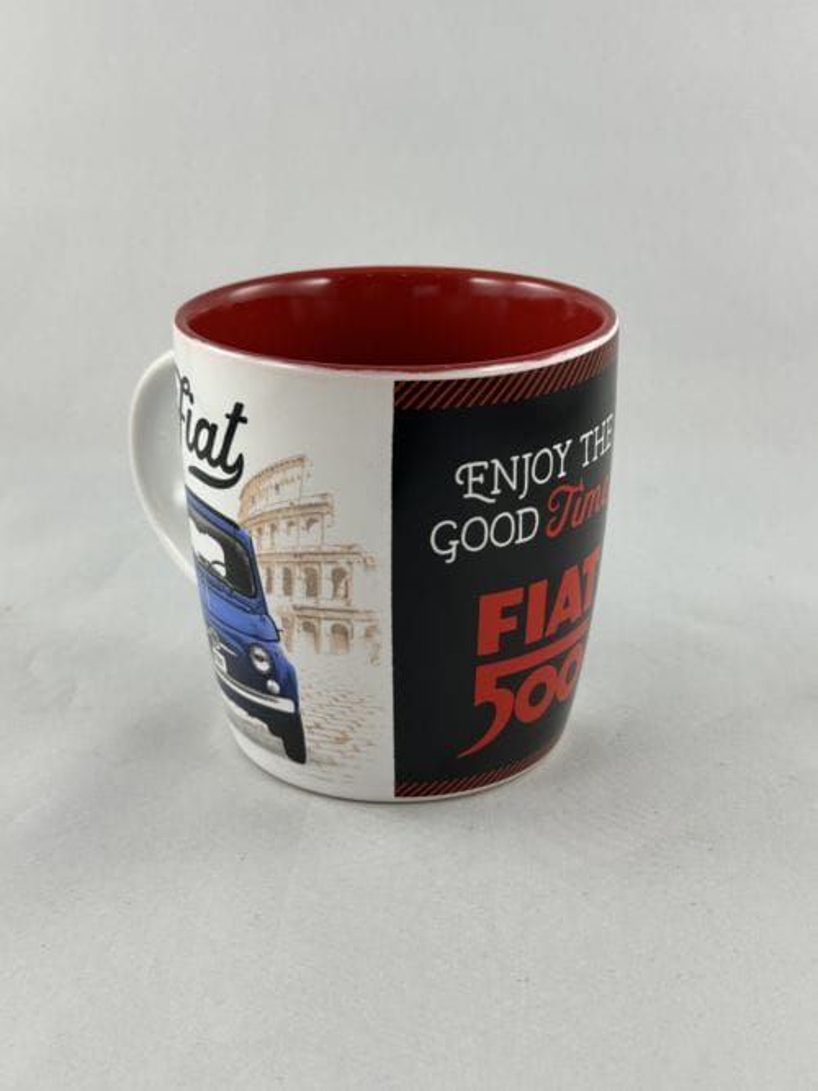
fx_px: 1513
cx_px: 409
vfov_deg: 39.7
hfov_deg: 30.3
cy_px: 546
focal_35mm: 48
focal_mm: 6.86
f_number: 1.78
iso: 64
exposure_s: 1/100
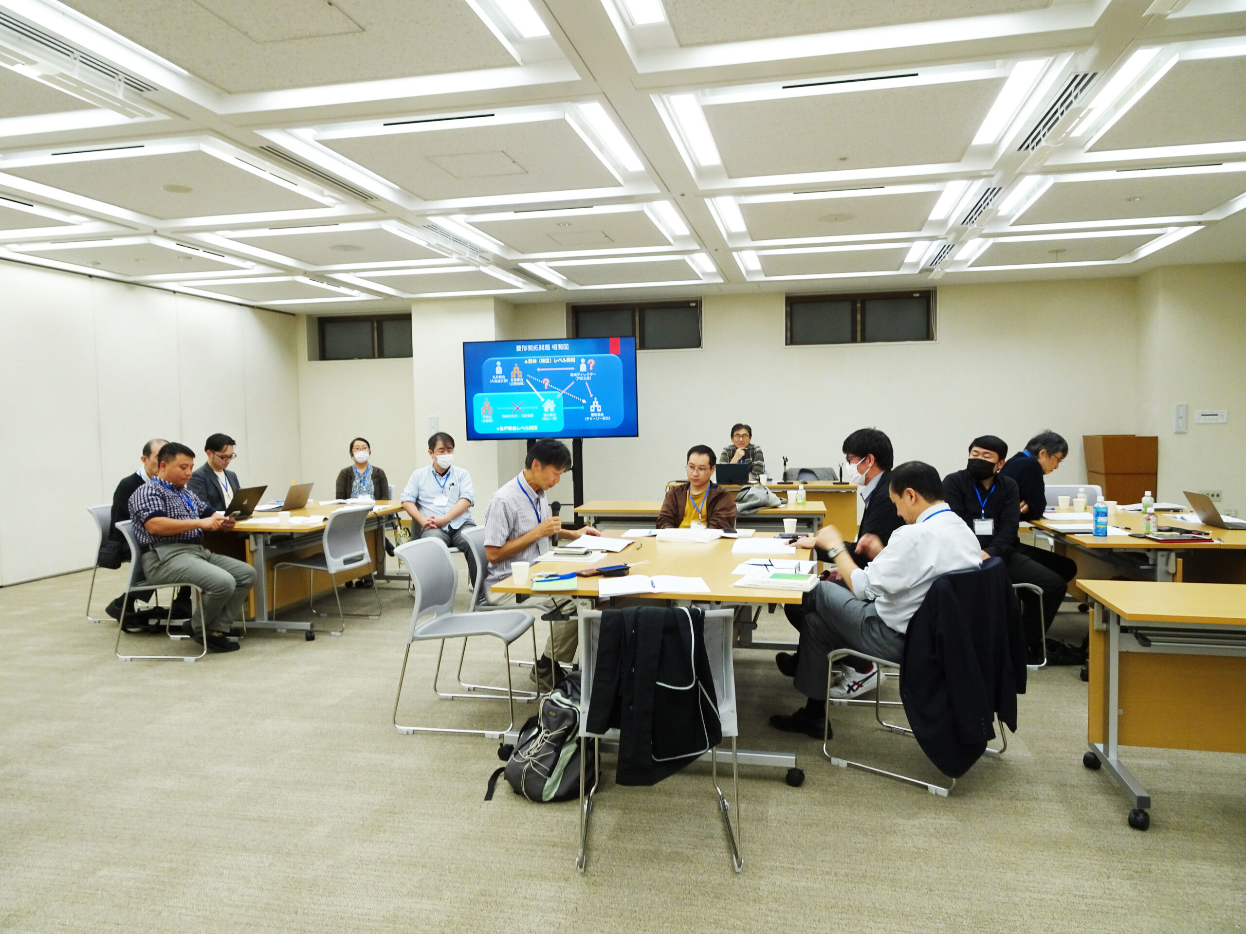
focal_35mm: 24
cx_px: 623
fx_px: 864
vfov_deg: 56.8
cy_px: 467
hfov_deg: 71.6
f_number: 3.5
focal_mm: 4.1
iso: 80
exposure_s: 1/50
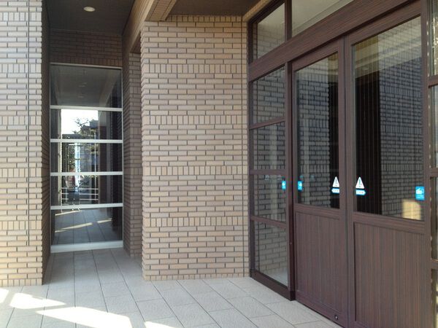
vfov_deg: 40.7
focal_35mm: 35
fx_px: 443
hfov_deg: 52.6
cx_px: 219
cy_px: 164
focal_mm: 4.28
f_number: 2.4
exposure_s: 1/60
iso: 64
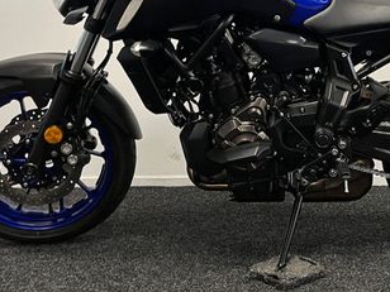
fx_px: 608
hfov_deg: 35.0
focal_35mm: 54
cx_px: 275
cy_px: 71
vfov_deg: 26.7
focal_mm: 5.1
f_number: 1.6
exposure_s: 1/50
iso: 100
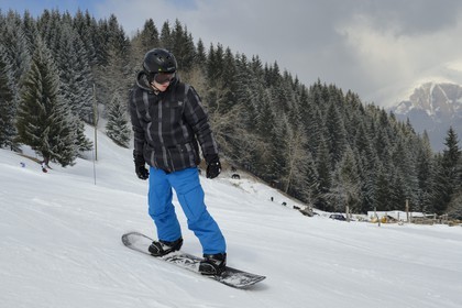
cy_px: 154
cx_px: 231
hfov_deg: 44.5
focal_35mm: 44
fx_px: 565
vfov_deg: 30.5
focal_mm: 44
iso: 400
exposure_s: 1/500
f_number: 14
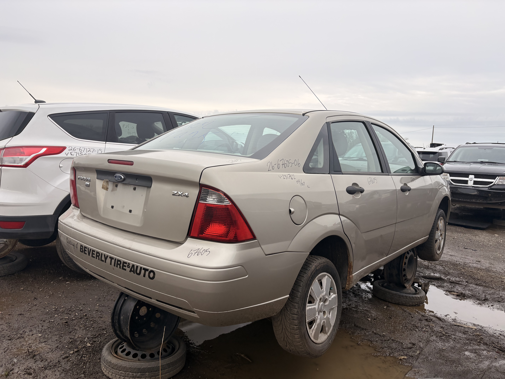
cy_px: 190
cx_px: 252
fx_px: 379
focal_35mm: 26
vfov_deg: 53.1
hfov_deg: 67.3
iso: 50
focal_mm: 5.96
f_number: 1.6
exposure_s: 1/1311
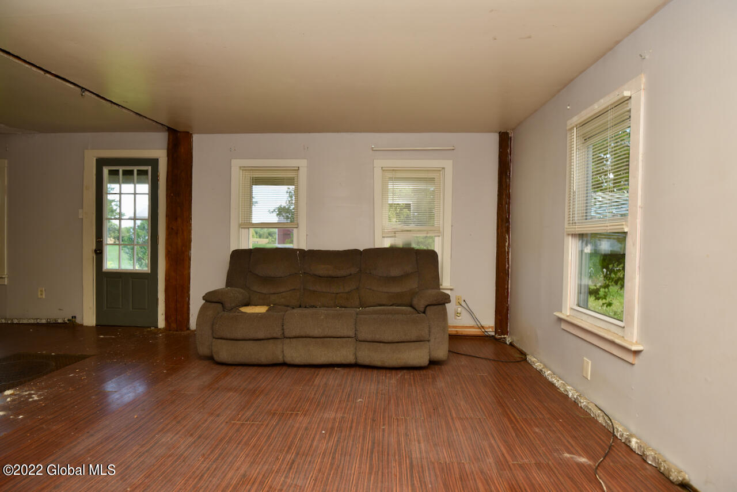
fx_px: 348
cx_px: 368
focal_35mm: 17
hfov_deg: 93.2
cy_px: 246
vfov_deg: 70.5
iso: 125
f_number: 4.5
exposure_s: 1/60
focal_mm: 17
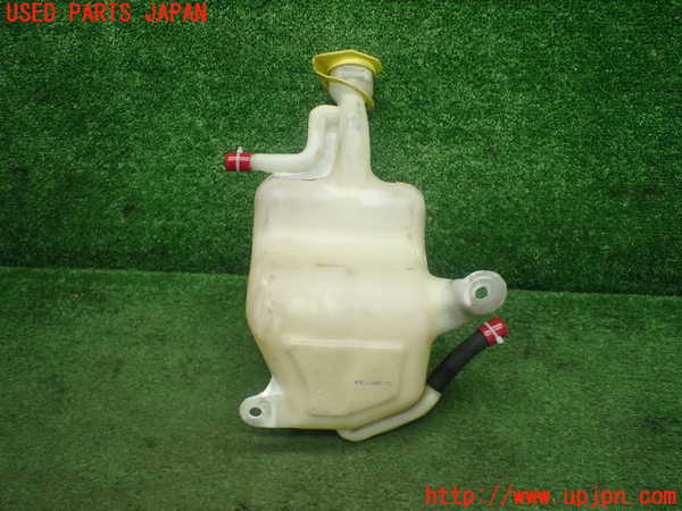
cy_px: 256
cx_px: 341
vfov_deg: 46.8
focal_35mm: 30
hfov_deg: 60.0
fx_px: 591
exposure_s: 1/125
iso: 320
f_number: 2.3
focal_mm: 5.4
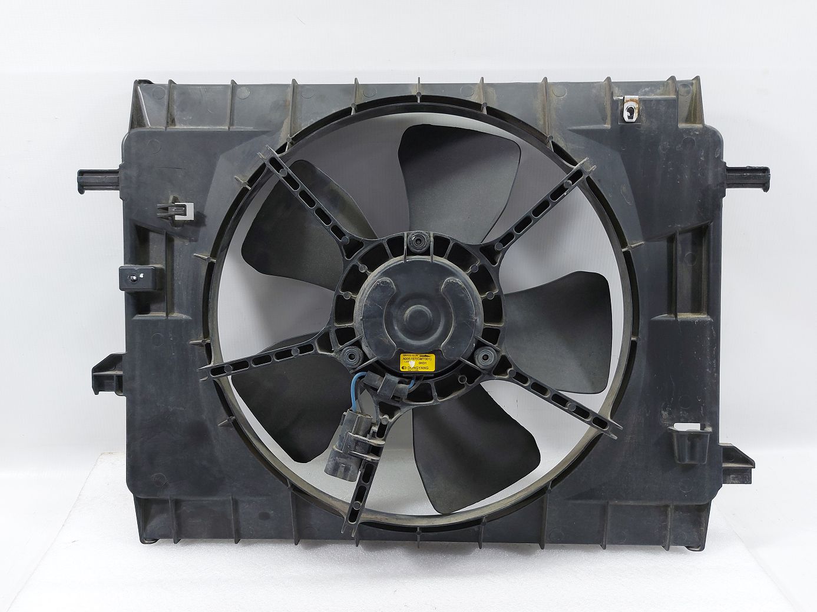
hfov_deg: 71.6
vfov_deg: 56.8
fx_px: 566
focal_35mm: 24
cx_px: 408
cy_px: 306
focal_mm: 5.23
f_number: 1.8
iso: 80
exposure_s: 1/50
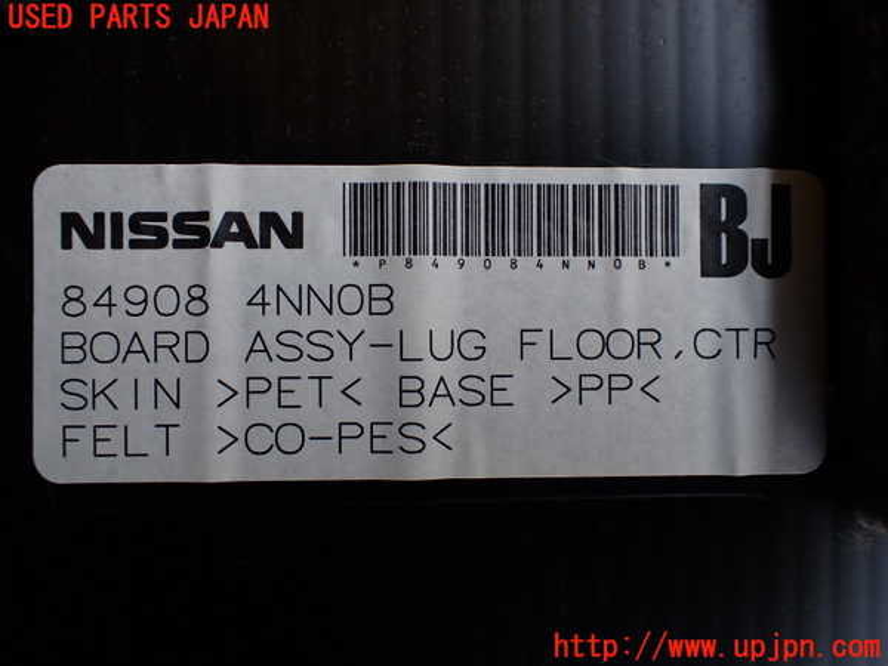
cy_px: 333
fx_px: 770
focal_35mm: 30
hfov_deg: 60.0
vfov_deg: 46.8
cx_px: 444
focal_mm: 5.4
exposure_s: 1/125
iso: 125
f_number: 2.3
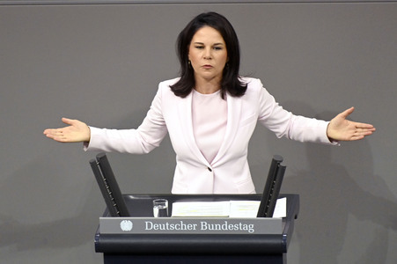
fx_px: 5510
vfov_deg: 2.7
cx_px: 198
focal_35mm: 500
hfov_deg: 4.1
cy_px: 132
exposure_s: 1/400
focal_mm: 500
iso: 8000
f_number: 5.6
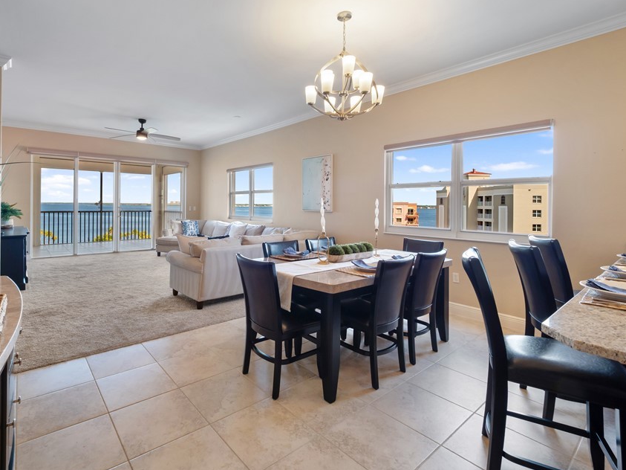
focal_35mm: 17
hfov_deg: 90.5
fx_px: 307
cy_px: 210
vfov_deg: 74.5
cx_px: 273
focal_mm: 7
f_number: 7.1
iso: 200
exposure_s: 1/15
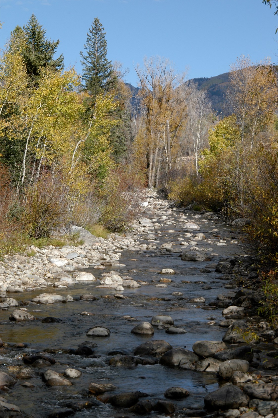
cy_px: 209
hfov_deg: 16.3
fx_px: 969
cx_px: 139
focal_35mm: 84
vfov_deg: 24.4
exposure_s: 1/400
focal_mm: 55
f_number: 9
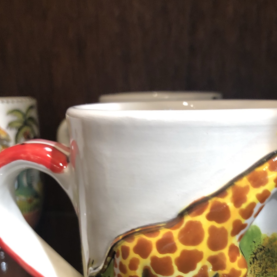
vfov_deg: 33.5
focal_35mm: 48
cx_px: 179
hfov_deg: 35.1
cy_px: 249
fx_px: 435
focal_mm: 3.99
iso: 64
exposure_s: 1/17
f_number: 1.8
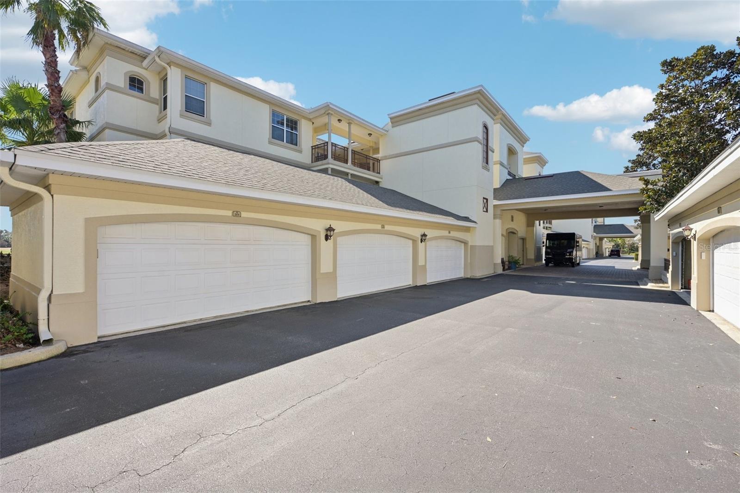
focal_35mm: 16
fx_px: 329
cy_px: 246
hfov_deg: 96.7
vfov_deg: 73.7
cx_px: 370
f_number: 8
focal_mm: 16
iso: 100
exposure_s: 1/180
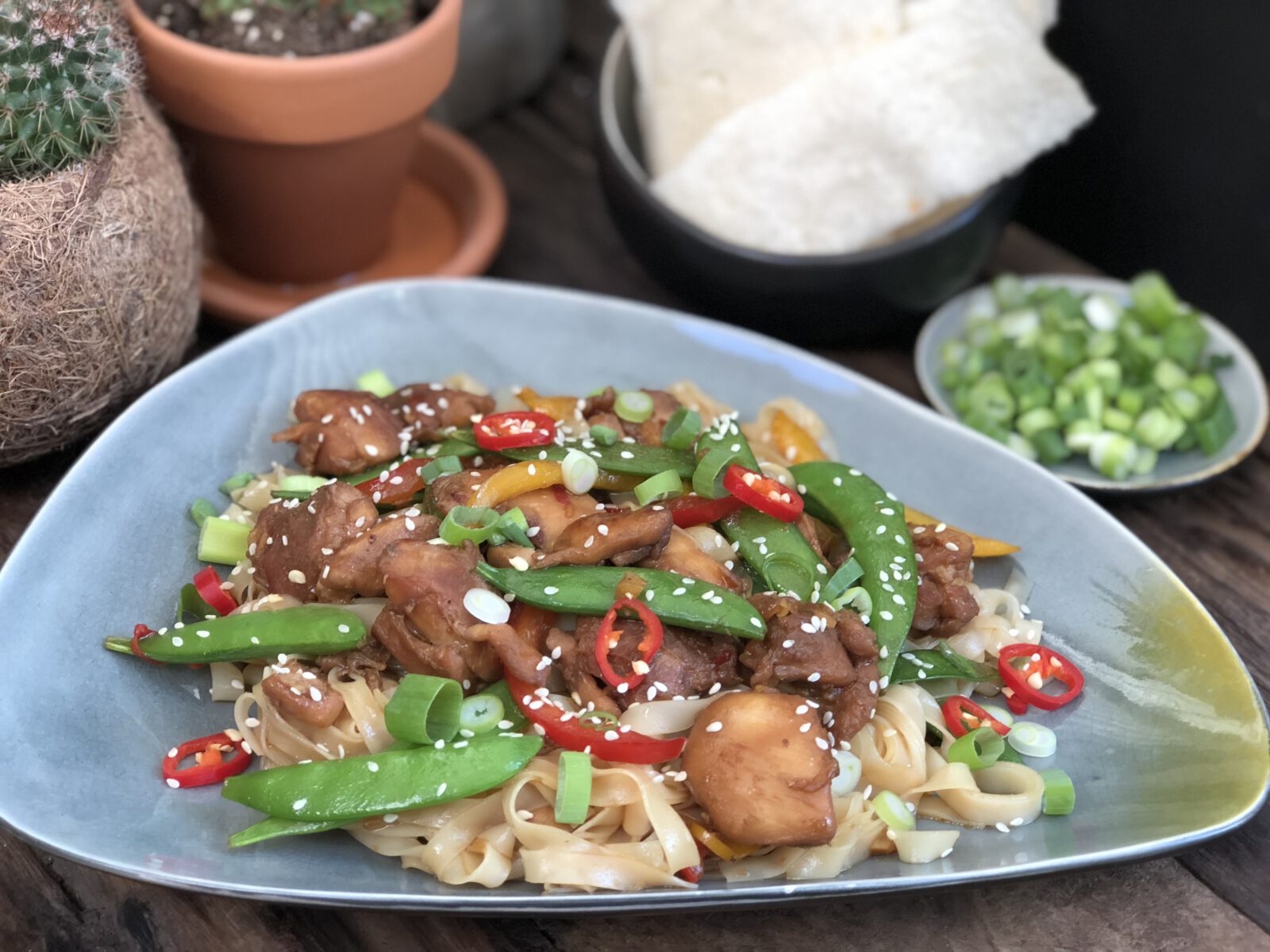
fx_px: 2091
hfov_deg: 33.8
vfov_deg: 25.7
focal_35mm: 57
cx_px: 635
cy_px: 476
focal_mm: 6.6
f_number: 2.8
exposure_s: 1/50
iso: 80
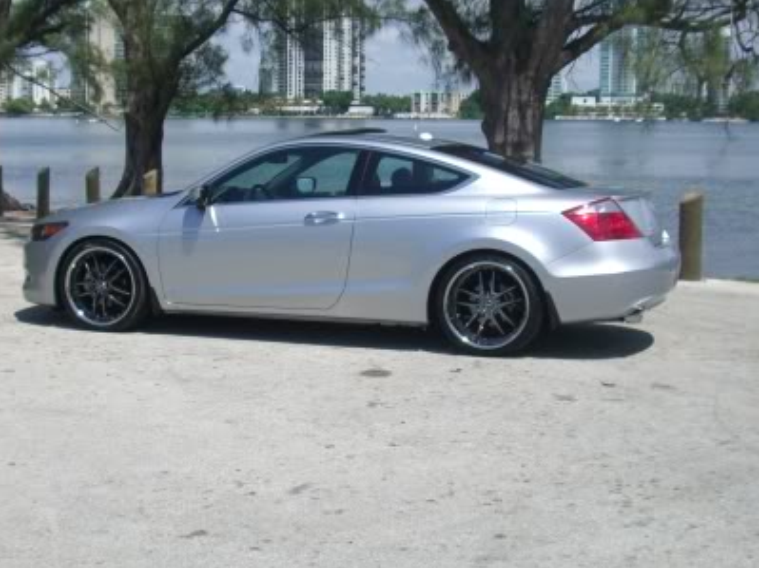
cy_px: 241
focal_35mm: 61
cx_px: 350
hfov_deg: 31.7
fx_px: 1337
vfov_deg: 24.0
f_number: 5.6
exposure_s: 1/400
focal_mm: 7.9
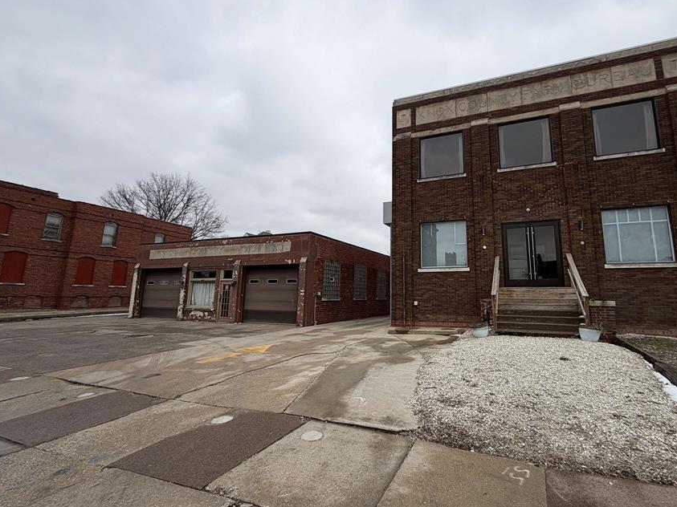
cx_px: 391
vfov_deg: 74.7
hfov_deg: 90.3
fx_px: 332
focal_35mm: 17
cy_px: 241
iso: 32
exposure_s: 1/770
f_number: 2.2
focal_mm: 2.22
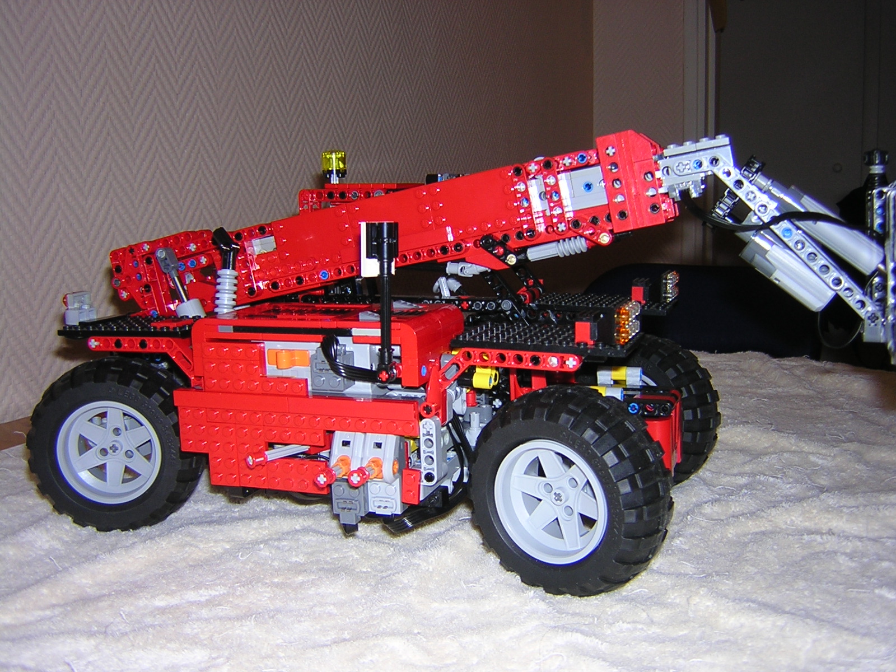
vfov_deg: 39.7
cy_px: 336
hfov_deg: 51.4
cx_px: 448
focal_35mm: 36
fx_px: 932
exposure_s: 1/60.1
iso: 100
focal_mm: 4.7
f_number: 2.6
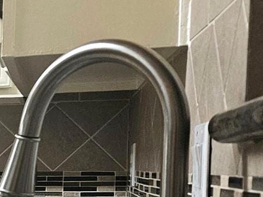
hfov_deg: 14.7
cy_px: 241
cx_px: -280
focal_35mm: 107
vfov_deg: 13.4
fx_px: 813
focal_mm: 5.4
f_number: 1.8
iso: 250
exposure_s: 1/120
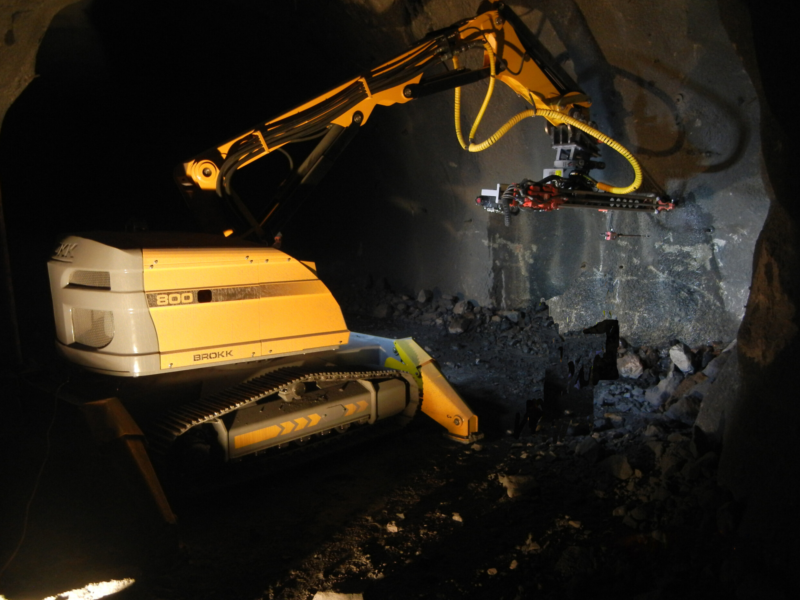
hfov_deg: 58.3
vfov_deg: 45.4
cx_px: 390
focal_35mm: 31
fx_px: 716
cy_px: 298
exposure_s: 1/15
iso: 323
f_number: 3.5
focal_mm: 5.4
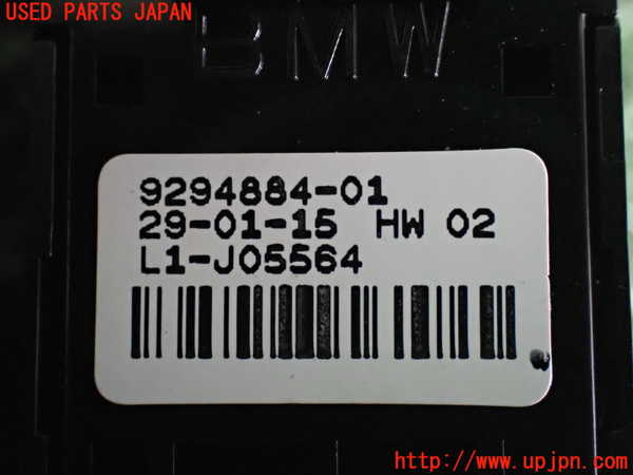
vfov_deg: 20.7
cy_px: 238
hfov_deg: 27.4
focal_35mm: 71
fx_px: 1298
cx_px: 316
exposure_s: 1/60
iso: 3200
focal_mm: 12.73
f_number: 3.9
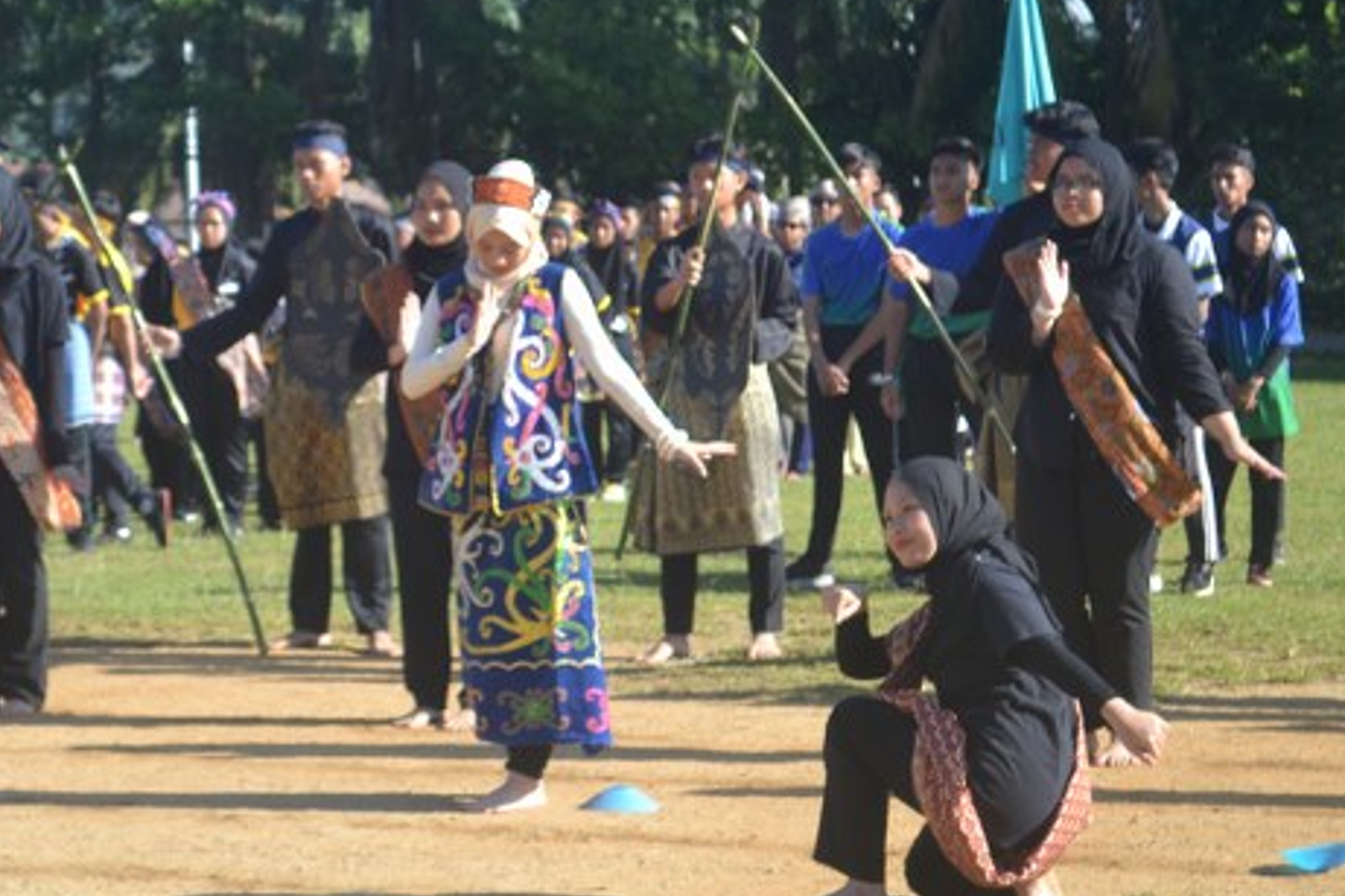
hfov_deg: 16.3
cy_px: 267
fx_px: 4668
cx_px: 388
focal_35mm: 125
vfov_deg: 10.9
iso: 100
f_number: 6.3
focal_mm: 48
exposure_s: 1/160
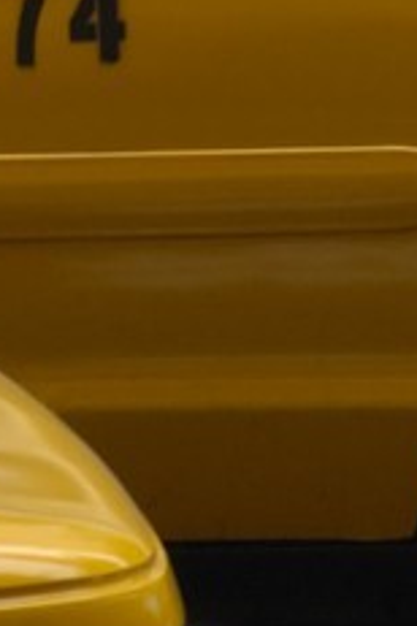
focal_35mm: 726
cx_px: -853
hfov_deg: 1.9
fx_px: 12613
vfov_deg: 2.8
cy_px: -1203
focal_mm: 70
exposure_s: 1/80
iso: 200
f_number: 11
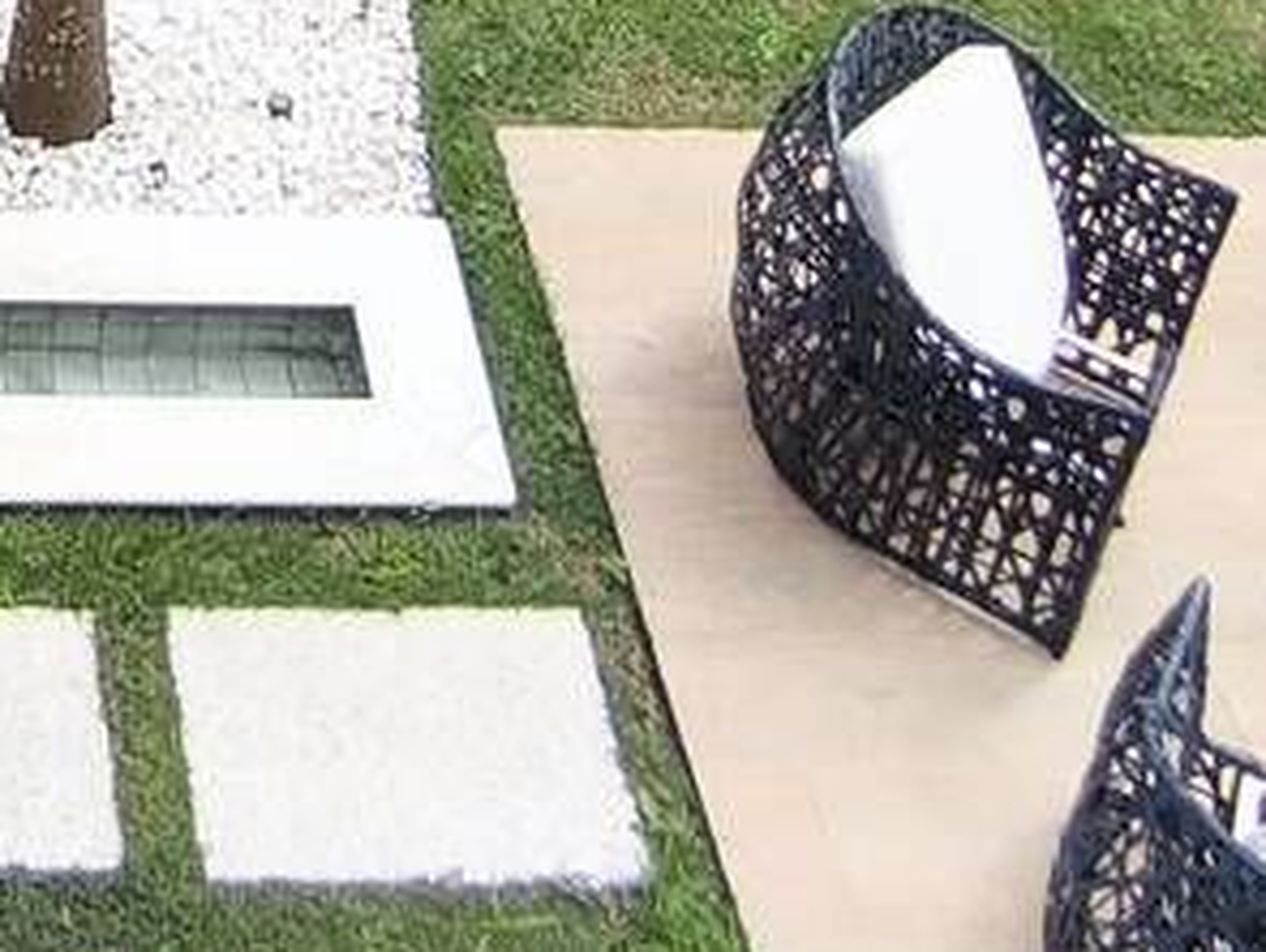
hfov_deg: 23.3
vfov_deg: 15.9
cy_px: -793
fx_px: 2856
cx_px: -154
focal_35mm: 78
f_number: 2.2
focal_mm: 1.65
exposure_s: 1/631
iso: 50
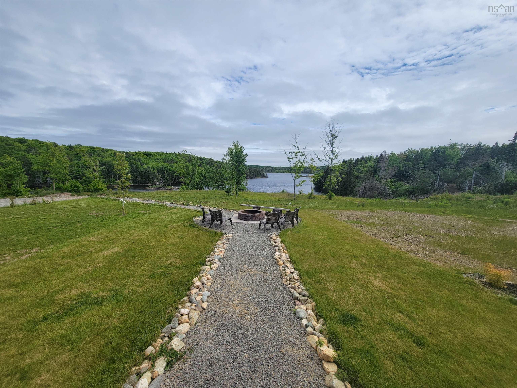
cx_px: 258
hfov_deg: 106.2
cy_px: 194
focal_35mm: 13
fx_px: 194
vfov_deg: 89.9
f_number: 2.2
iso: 50
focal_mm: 2.2
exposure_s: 1/3084
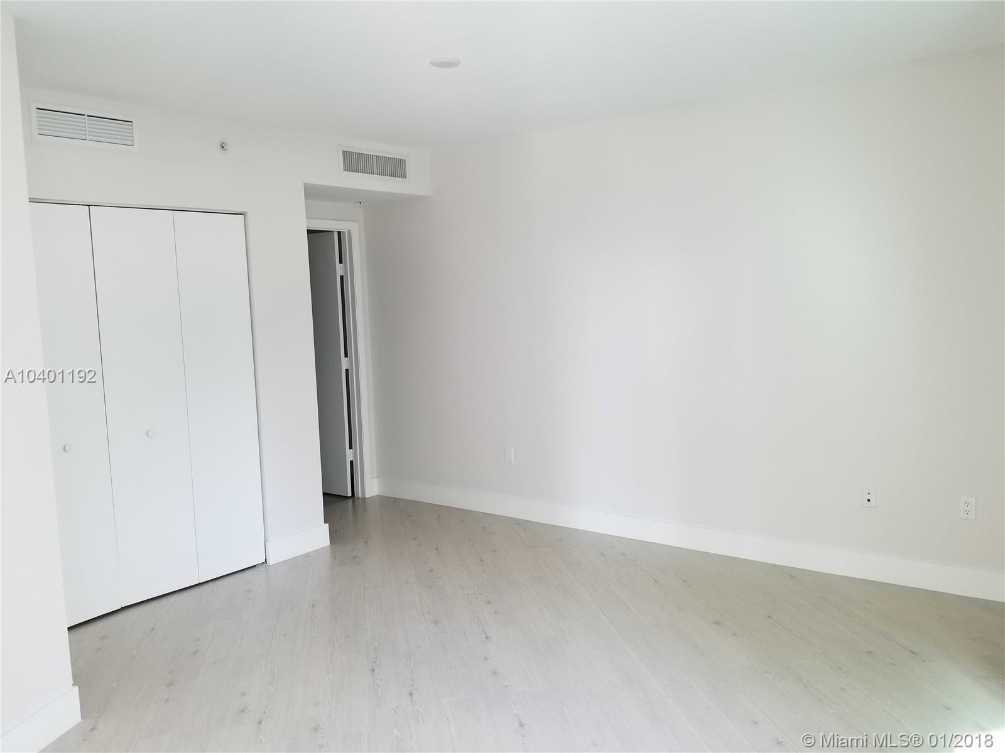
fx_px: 755
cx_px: 502
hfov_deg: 67.3
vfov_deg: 53.1
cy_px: 376
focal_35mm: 26
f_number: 1.7
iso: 125
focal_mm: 4.3
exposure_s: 1/50
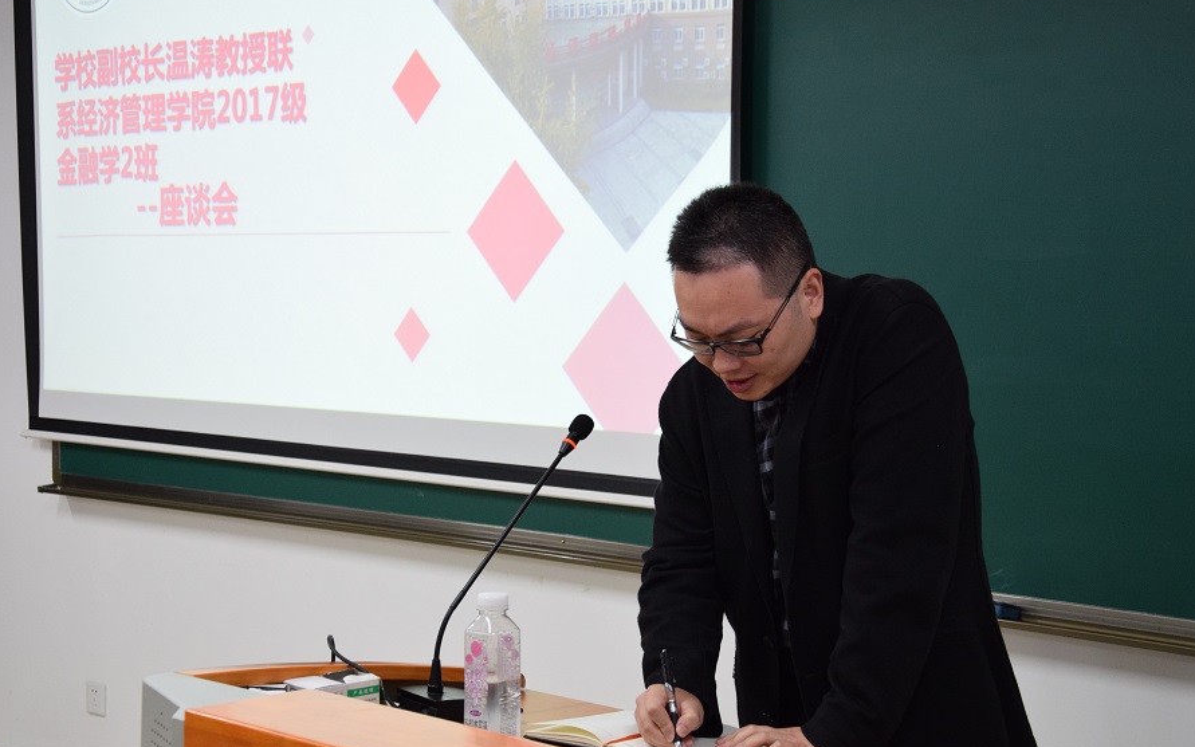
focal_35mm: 70
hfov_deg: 29.6
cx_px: 595
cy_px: 382
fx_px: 2264
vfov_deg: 18.7
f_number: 5.6
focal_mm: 45
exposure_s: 1/80
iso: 1600
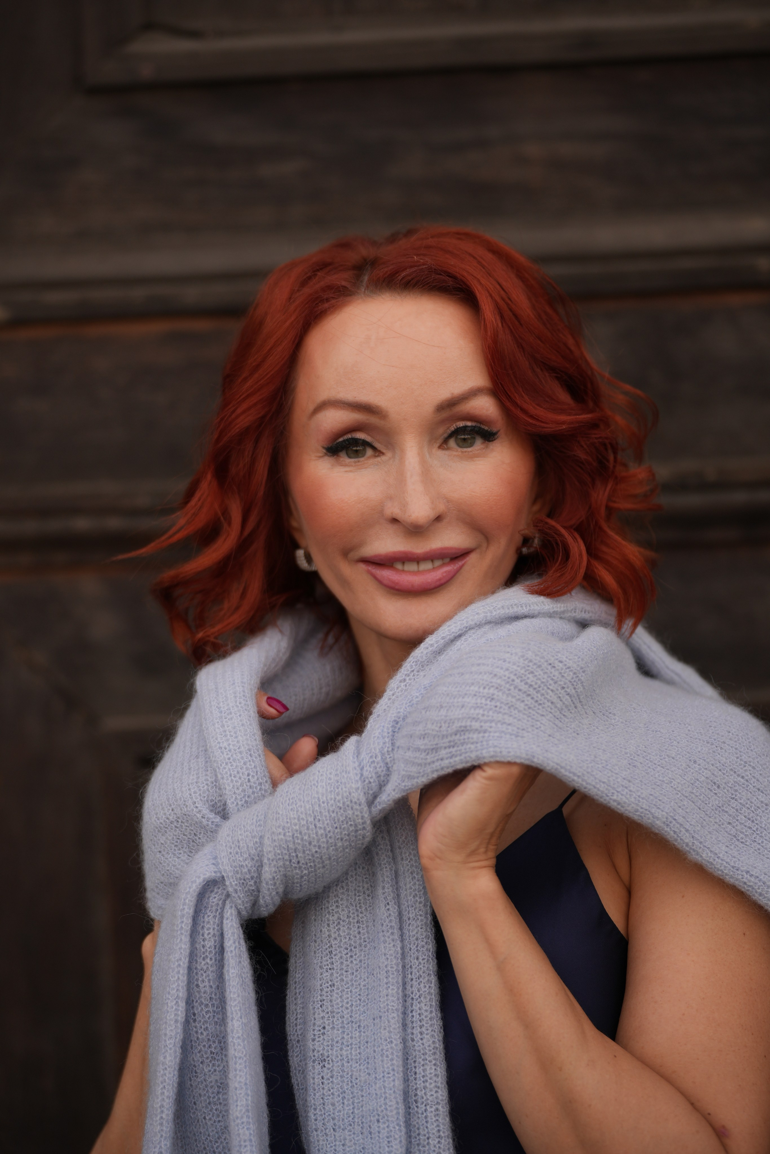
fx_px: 3336
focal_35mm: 104
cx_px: 385
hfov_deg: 13.2
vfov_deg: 19.6
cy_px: 577
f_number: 2.8
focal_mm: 104
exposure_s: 1/500
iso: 160
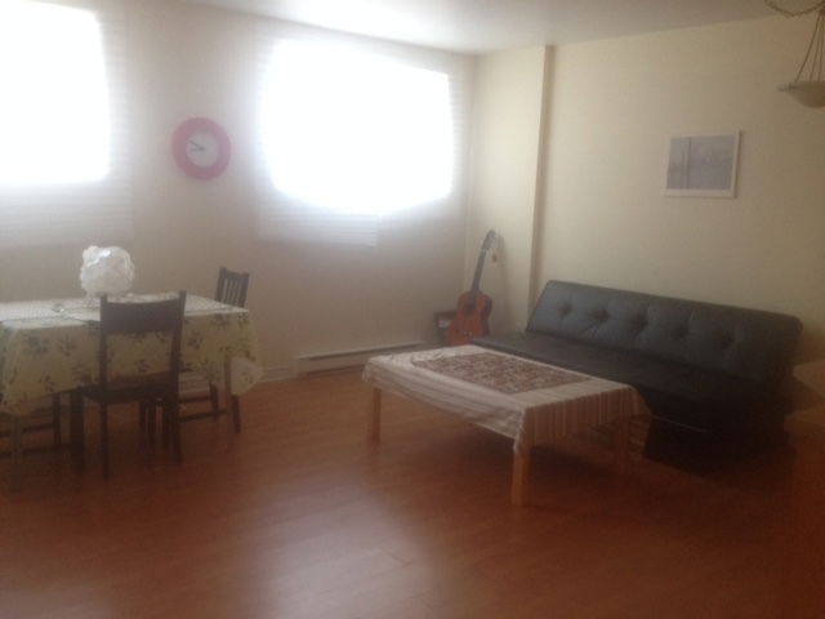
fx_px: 834
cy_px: 310
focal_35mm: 35
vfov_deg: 40.7
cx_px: 412
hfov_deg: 52.6
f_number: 2.4
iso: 125
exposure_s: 1/20
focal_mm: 4.28
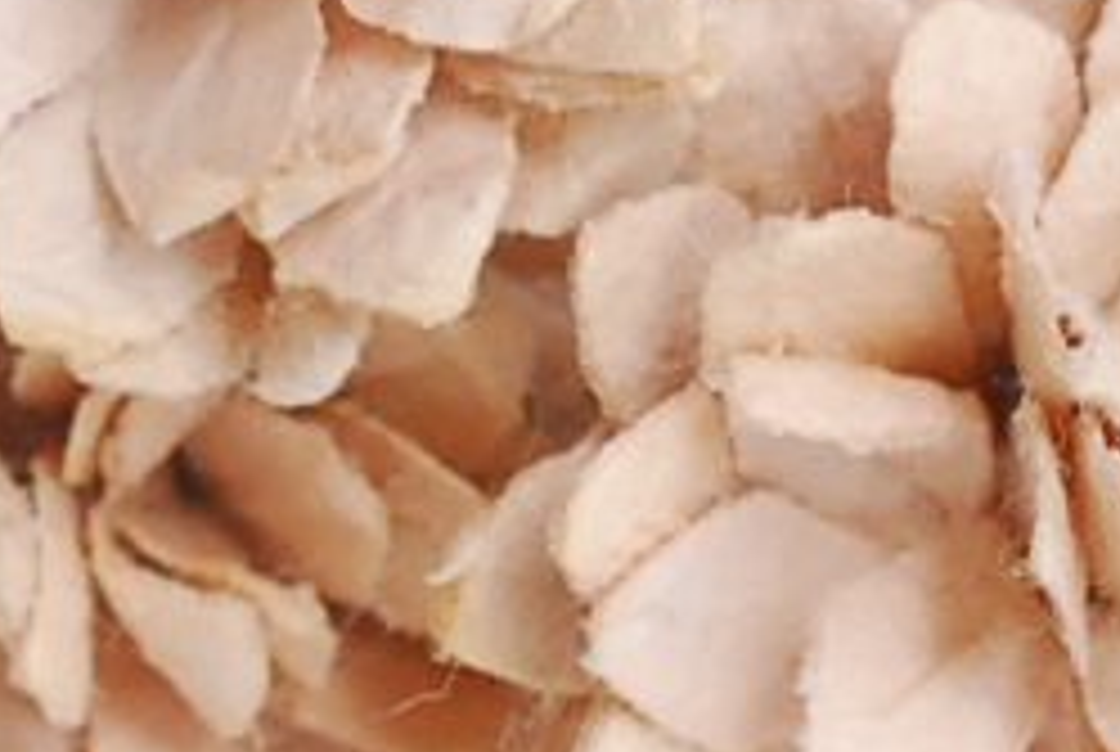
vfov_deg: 3.0
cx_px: -441
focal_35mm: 466
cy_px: -248
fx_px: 14524
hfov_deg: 4.4
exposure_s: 1/160
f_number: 6.3
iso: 640
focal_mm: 40
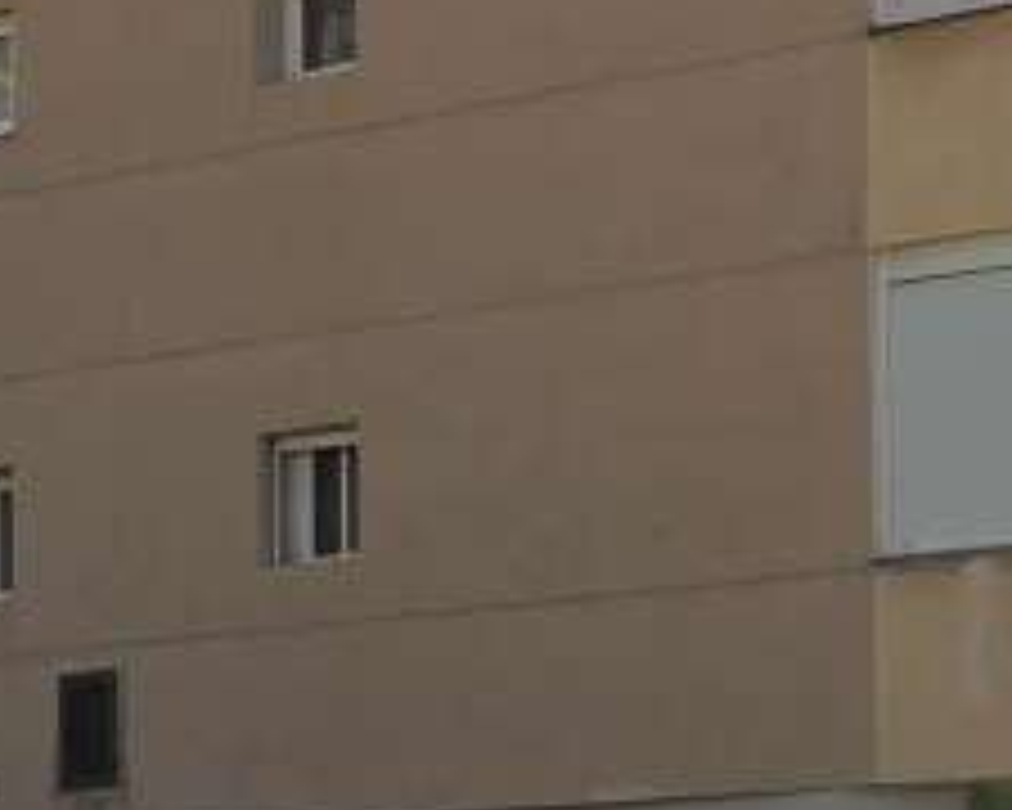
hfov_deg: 12.3
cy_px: 848
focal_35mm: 156
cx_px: 679
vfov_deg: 9.8
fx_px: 4672
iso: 100
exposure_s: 1/1250
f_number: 3
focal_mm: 4.3
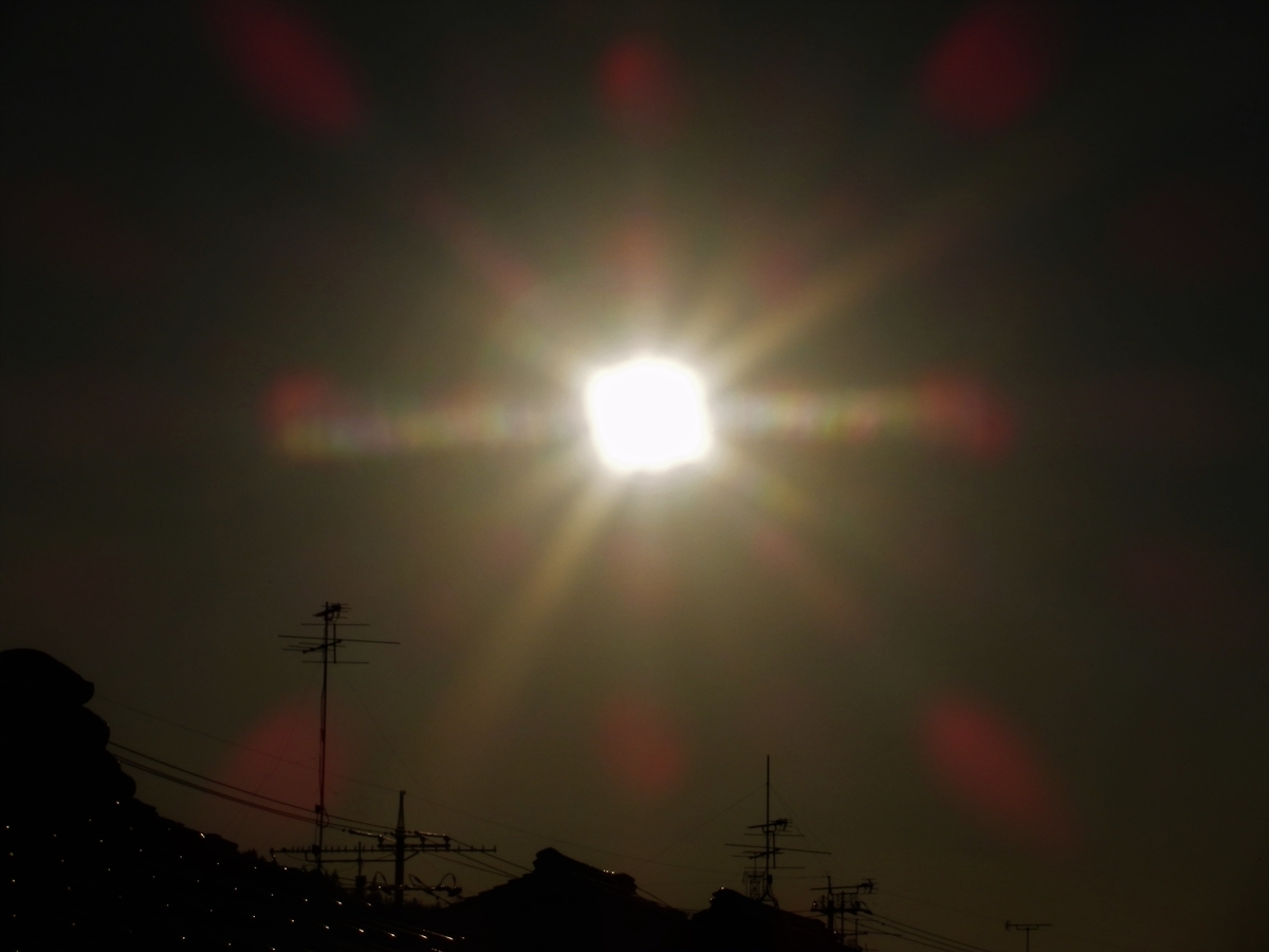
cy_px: 476
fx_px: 4509
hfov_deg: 16.0
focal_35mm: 123
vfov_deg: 12.0
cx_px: 634
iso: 80
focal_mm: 21.8
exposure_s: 1/2000
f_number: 14.1
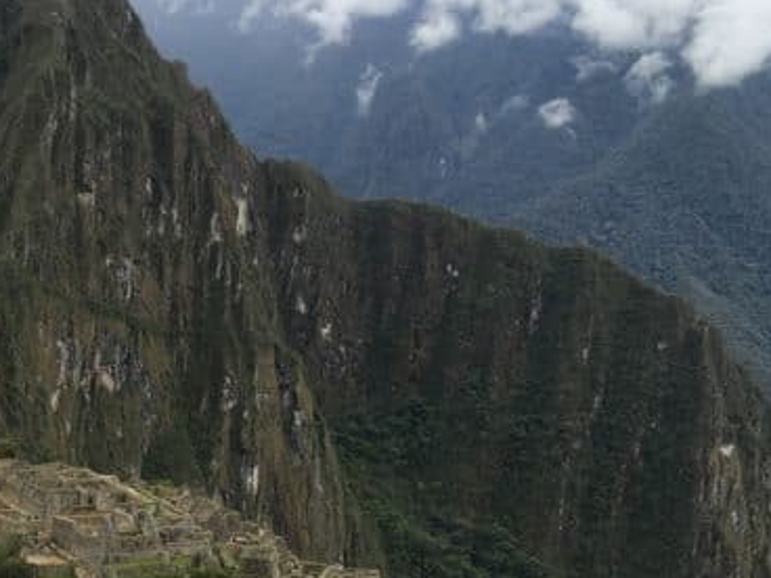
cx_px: -27
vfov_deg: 22.3
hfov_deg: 28.5
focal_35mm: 63
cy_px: 591
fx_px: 1403
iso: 25
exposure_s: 1/810
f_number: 2.2
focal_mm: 4.15
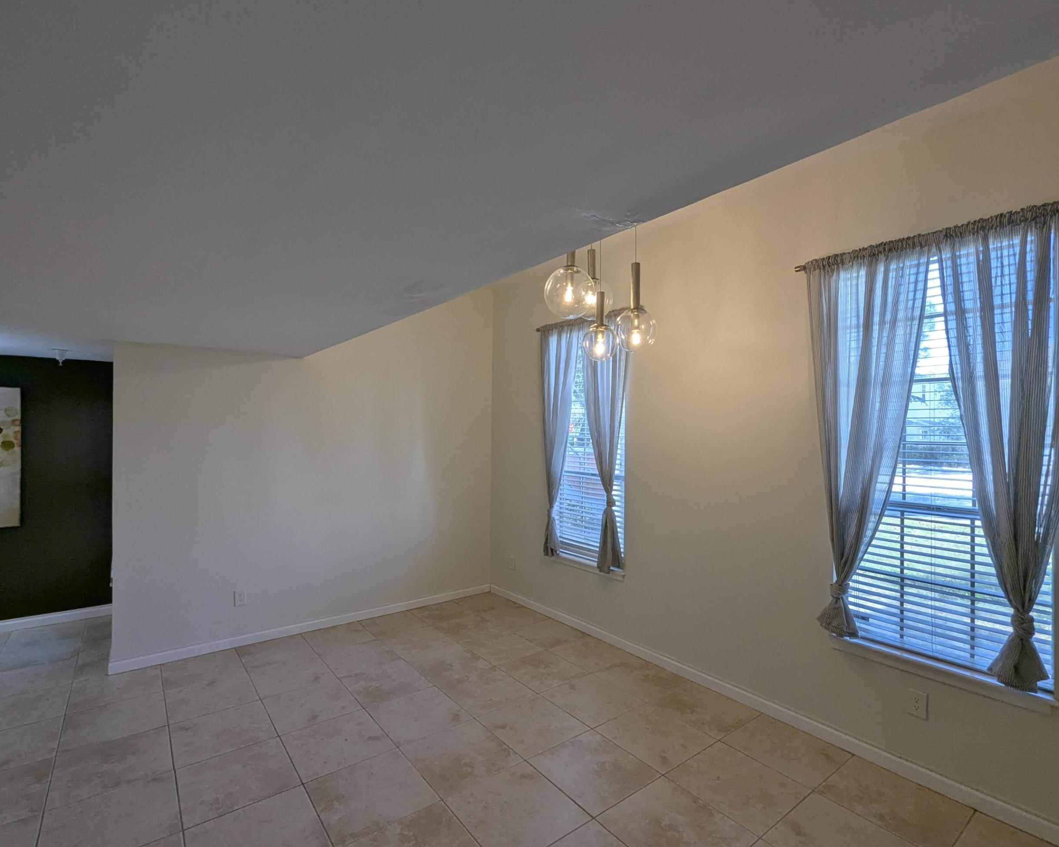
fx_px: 470
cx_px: 510
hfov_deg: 96.8
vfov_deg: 84.0
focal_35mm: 15
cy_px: 419
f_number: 2.2
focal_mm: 1.95
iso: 75
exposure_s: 1/120
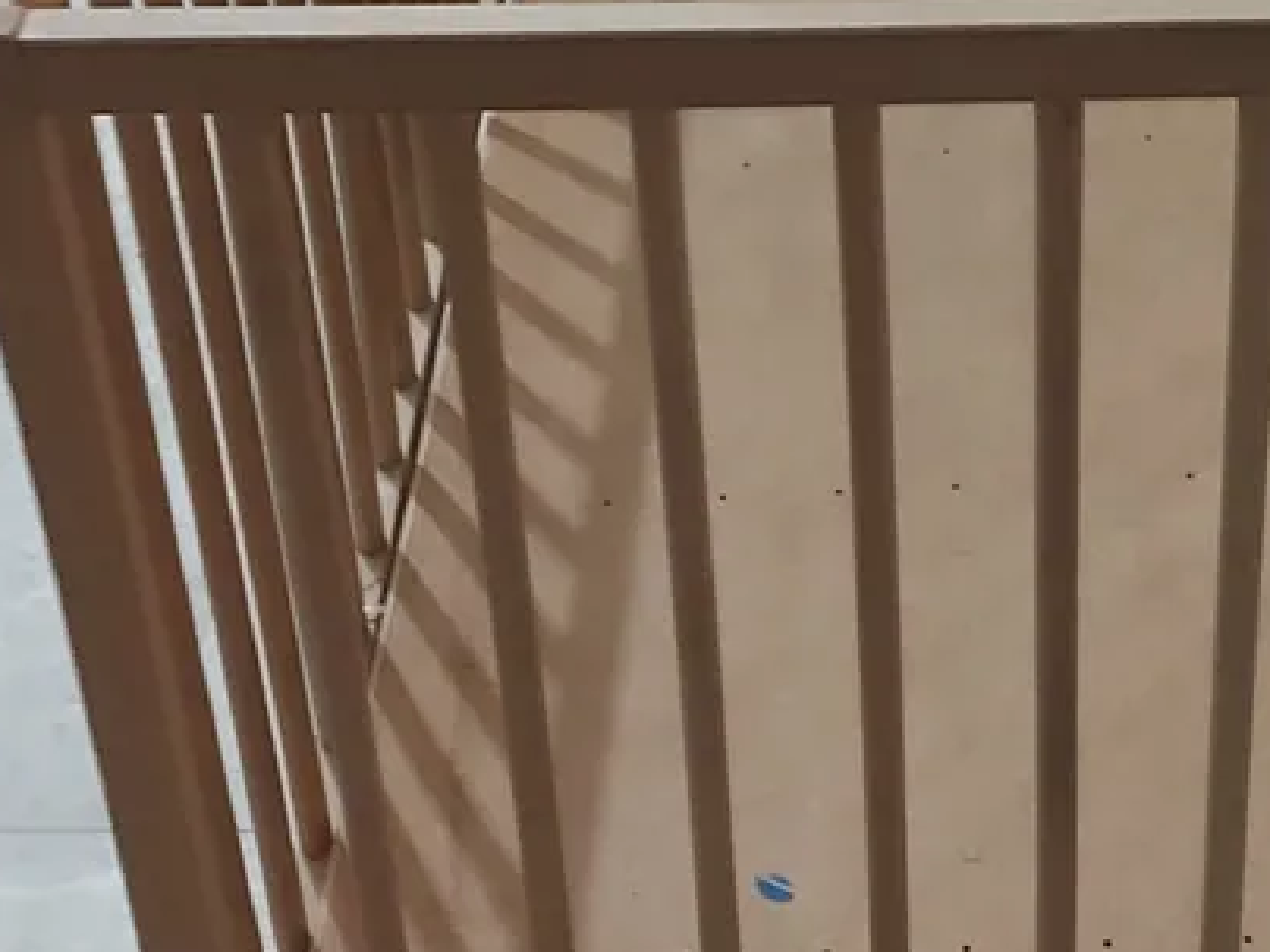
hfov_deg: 47.3
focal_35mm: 38
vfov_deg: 37.1
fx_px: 1394
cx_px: 940
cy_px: 283
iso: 640
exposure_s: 1/20
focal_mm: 5.23
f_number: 1.8
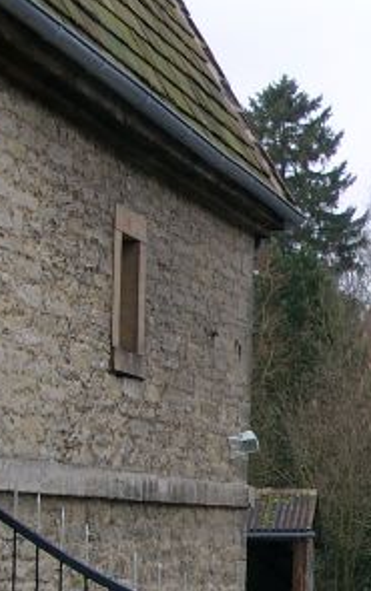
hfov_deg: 9.3
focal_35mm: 135
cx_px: 644
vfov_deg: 15.4
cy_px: 393
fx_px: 2179
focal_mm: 9.82
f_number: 4
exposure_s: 1/98.7
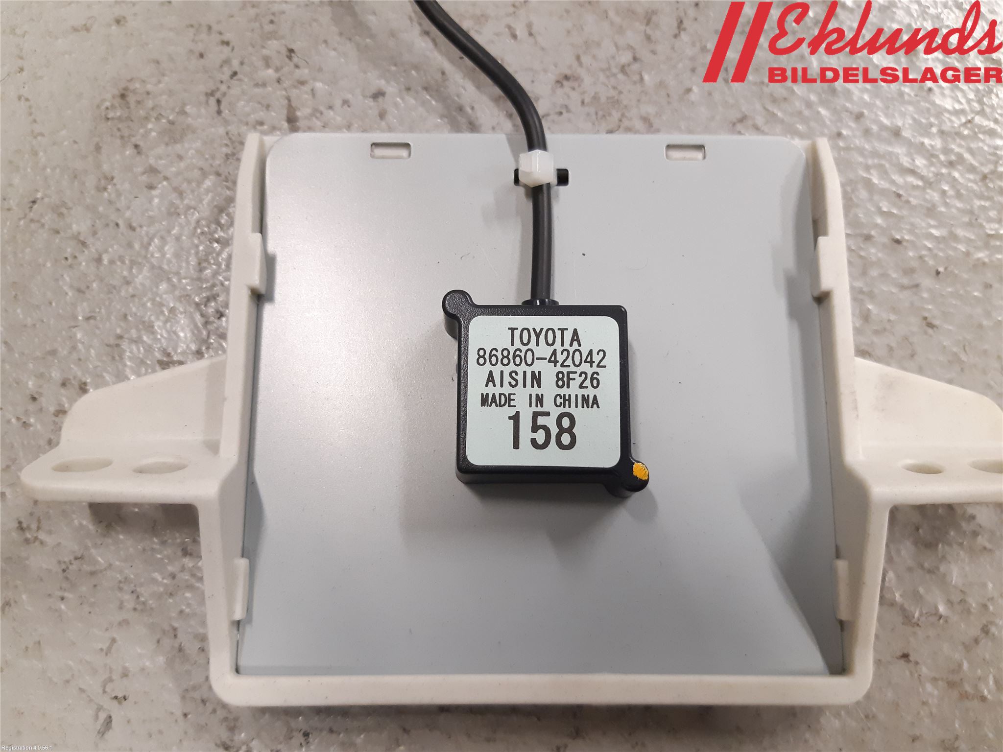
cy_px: 376
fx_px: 753
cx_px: 502
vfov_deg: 53.1
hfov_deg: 67.3
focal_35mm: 26
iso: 200
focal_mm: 3.93
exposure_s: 1/50
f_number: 1.7
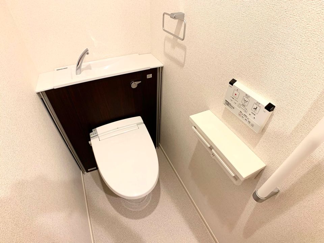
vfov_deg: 53.1
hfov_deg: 67.3
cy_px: 122
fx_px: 243
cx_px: 162
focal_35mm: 26
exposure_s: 1/50
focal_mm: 4.25
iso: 80
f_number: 1.8
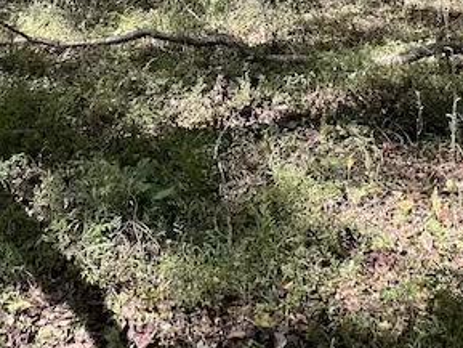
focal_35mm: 46
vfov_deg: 21.8
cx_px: 229
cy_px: -258
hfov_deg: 41.2
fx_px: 616
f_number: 1.8
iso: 32
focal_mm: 1.57
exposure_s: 1/120
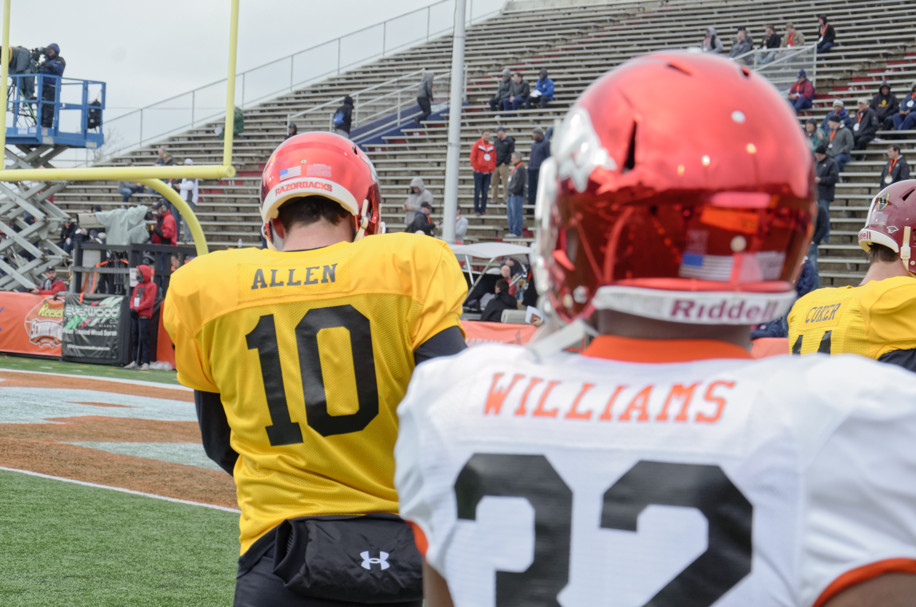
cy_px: 304
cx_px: 458
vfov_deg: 14.6
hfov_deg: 22.0
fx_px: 2361
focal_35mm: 93
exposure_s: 1/640
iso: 1000
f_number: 7.1
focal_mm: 62
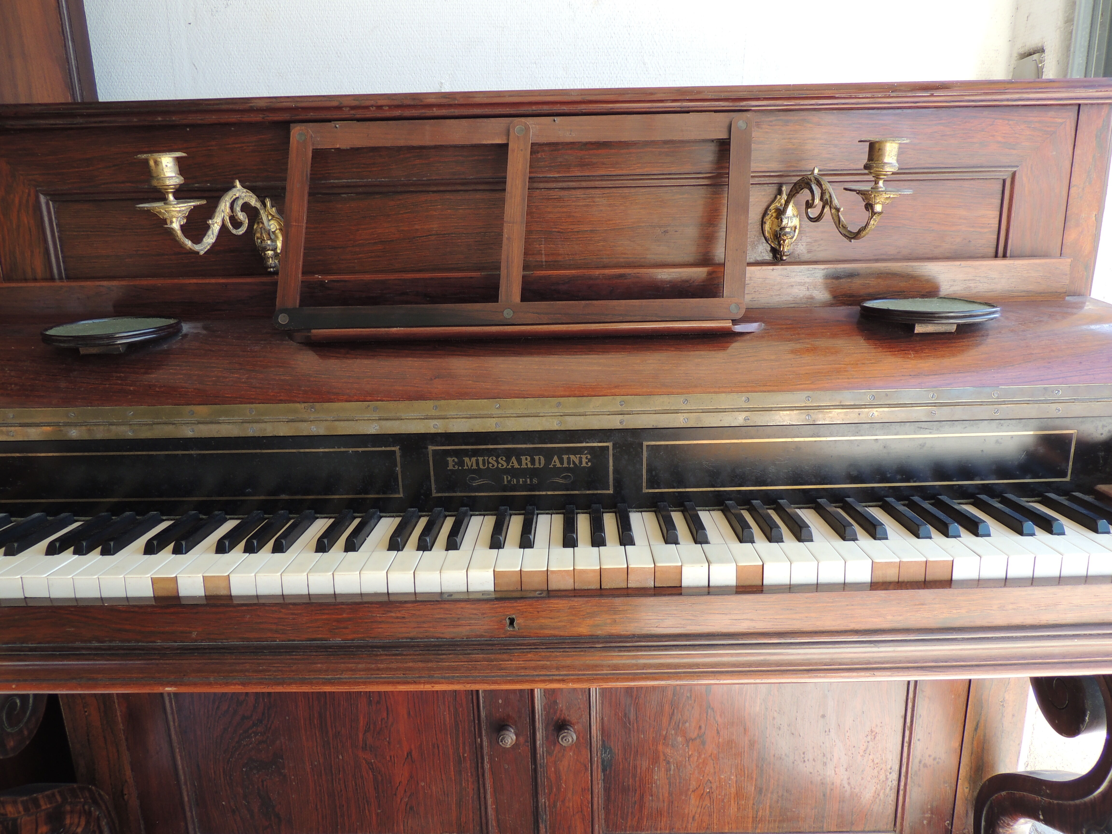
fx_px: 771
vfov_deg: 56.8
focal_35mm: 24
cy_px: 417
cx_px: 556
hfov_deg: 71.6
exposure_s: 1/80
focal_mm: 4.3
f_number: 3
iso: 100
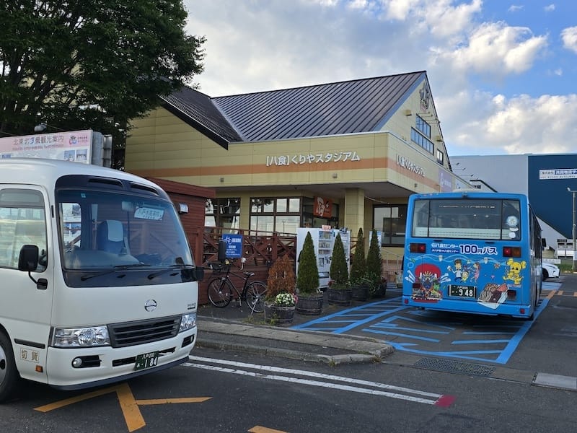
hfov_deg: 73.9
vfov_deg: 58.9
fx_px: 383
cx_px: 288
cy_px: 216
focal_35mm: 23
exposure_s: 1/291
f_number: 1.7
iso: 12
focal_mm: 6.3
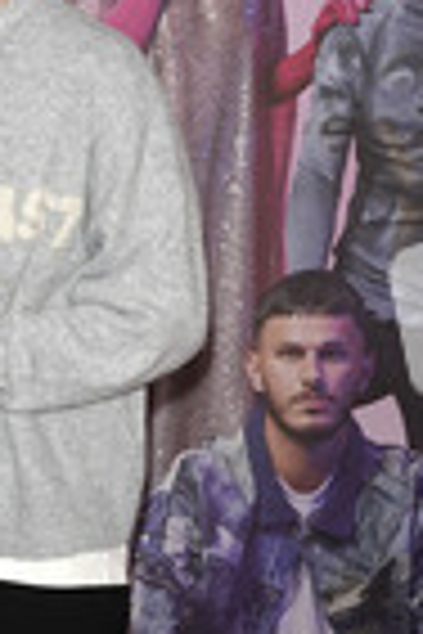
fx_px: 1850
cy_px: 517
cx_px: -148
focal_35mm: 105
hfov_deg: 12.6
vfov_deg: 19.2
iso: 640
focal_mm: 37
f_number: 6.3
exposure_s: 1/160
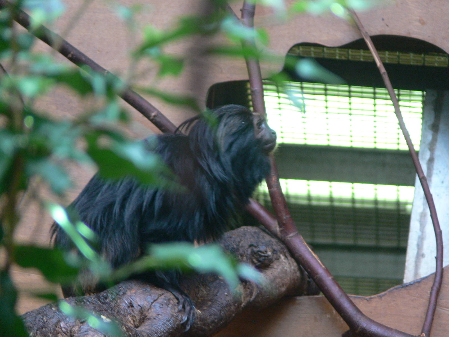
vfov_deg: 3.5
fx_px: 5448
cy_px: 168
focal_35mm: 420
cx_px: 224
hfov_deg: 4.7
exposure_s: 1/30
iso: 160
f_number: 3.7
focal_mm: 88.8
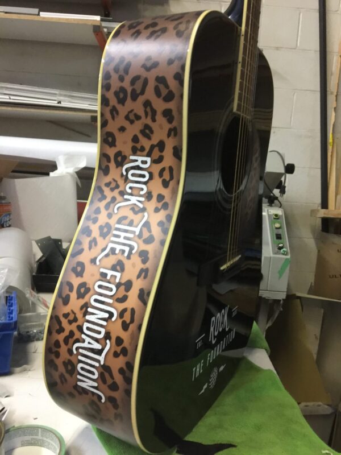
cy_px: 228
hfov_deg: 48.2
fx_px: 381
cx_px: 170
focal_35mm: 29
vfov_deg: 61.7
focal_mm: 4.15
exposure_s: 1/10
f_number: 2.2
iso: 125
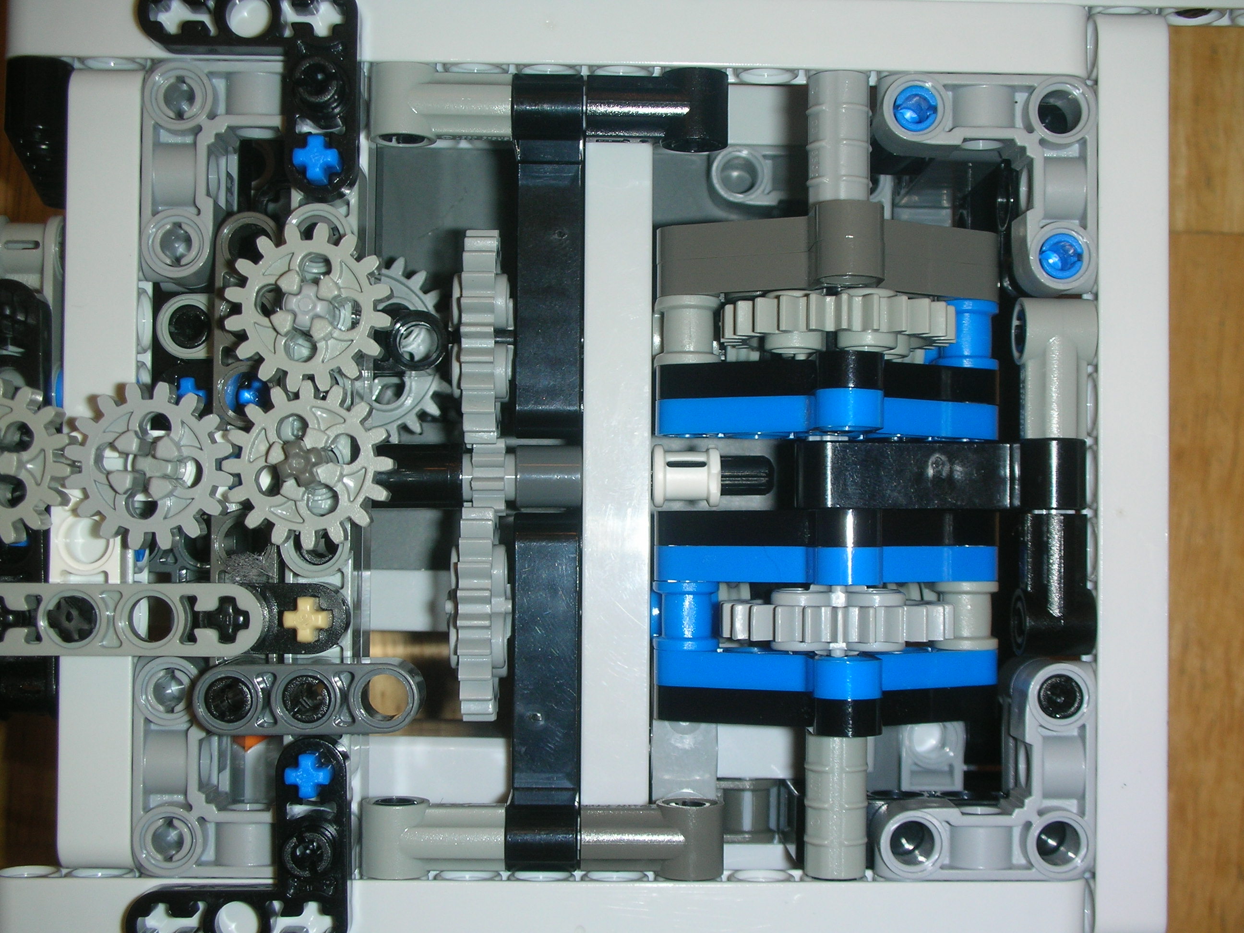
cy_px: 466
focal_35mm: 53
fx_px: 1905
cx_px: 622
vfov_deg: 27.5
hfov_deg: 36.2
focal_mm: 8.8
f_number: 3.7
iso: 50
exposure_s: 1/60.1
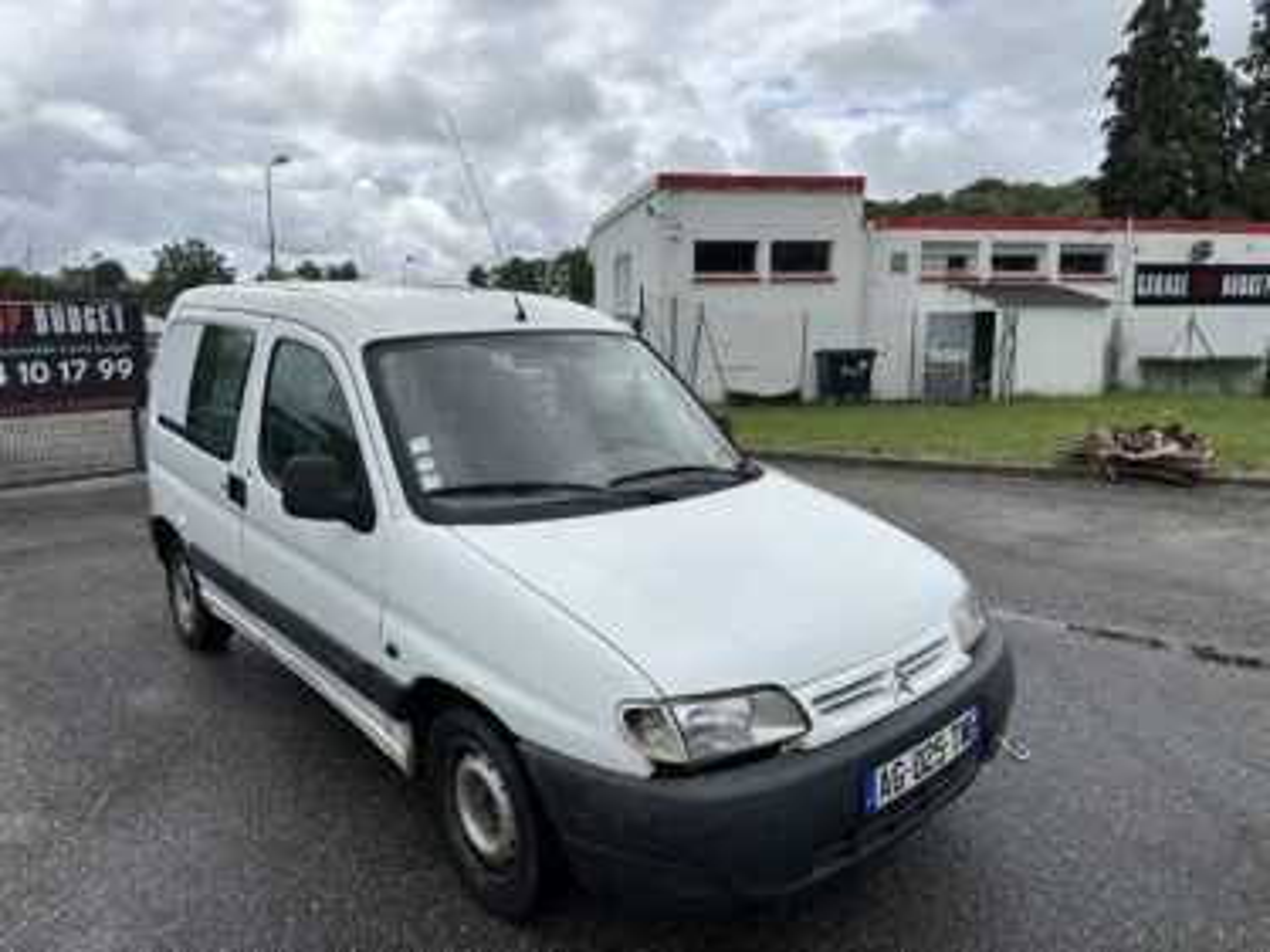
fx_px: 880
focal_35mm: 24
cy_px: 476
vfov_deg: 56.8
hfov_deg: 71.6
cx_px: 635
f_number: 1.78
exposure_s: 1/7042
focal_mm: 6.86
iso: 80
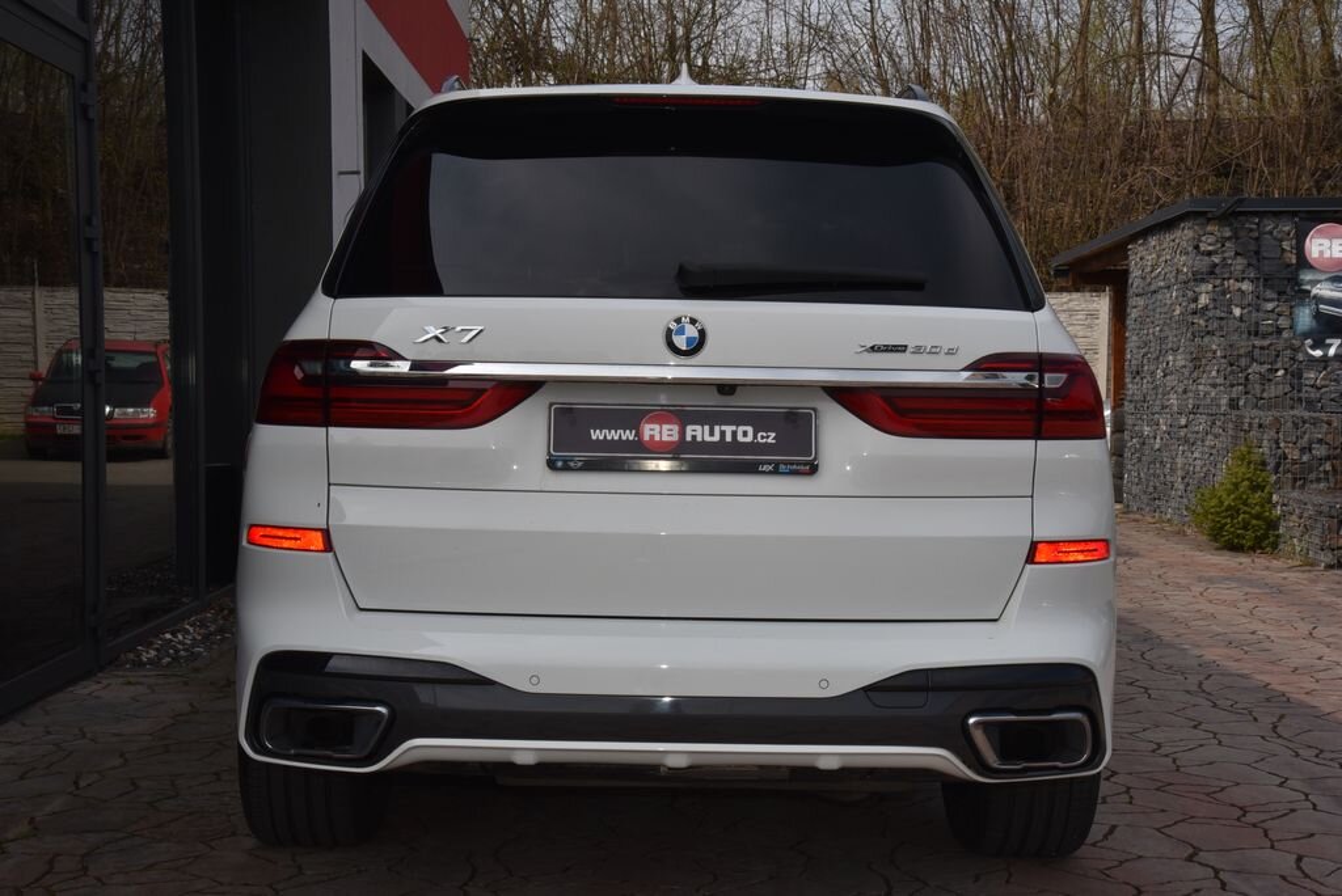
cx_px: 671
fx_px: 1865
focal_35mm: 50
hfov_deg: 39.6
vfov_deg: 27.0
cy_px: 448
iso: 500
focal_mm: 50
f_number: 22
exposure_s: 1/200
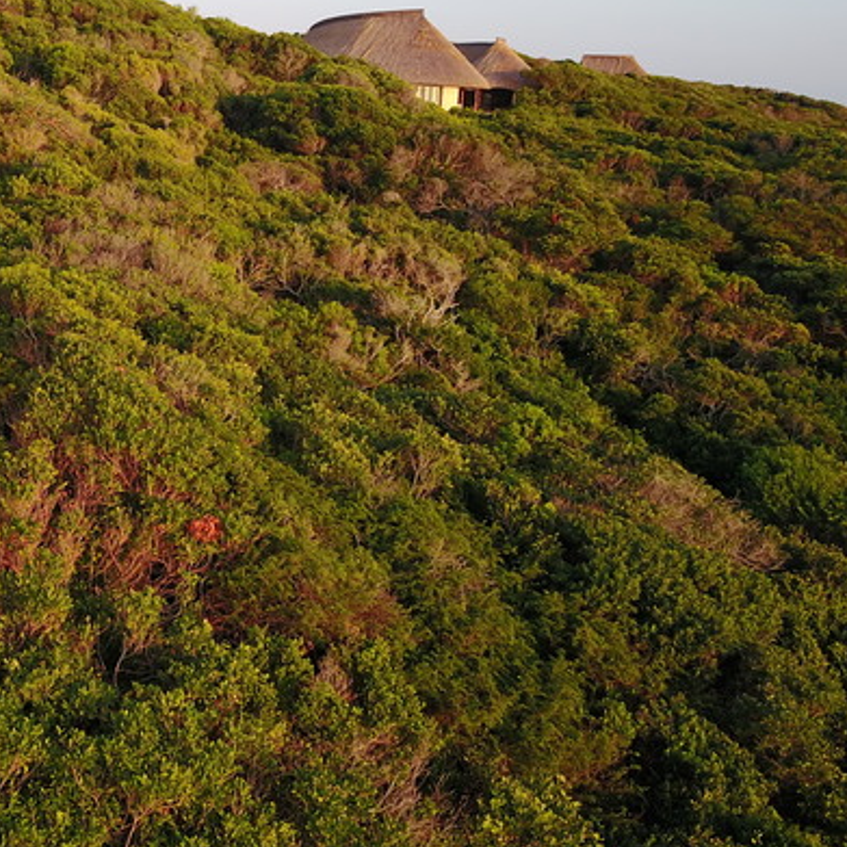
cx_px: -17
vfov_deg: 33.8
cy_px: 315
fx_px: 1384
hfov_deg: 31.3
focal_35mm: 50
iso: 100
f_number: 2.2
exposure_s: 1/184
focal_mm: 4.73
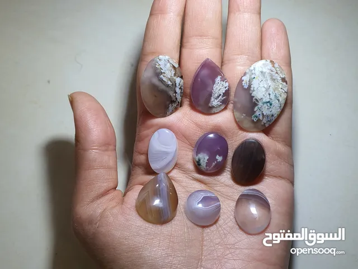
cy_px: 134
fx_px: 269
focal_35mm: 26
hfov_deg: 67.3
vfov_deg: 53.1
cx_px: 179
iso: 160
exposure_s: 1/100
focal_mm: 4.3
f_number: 2.4
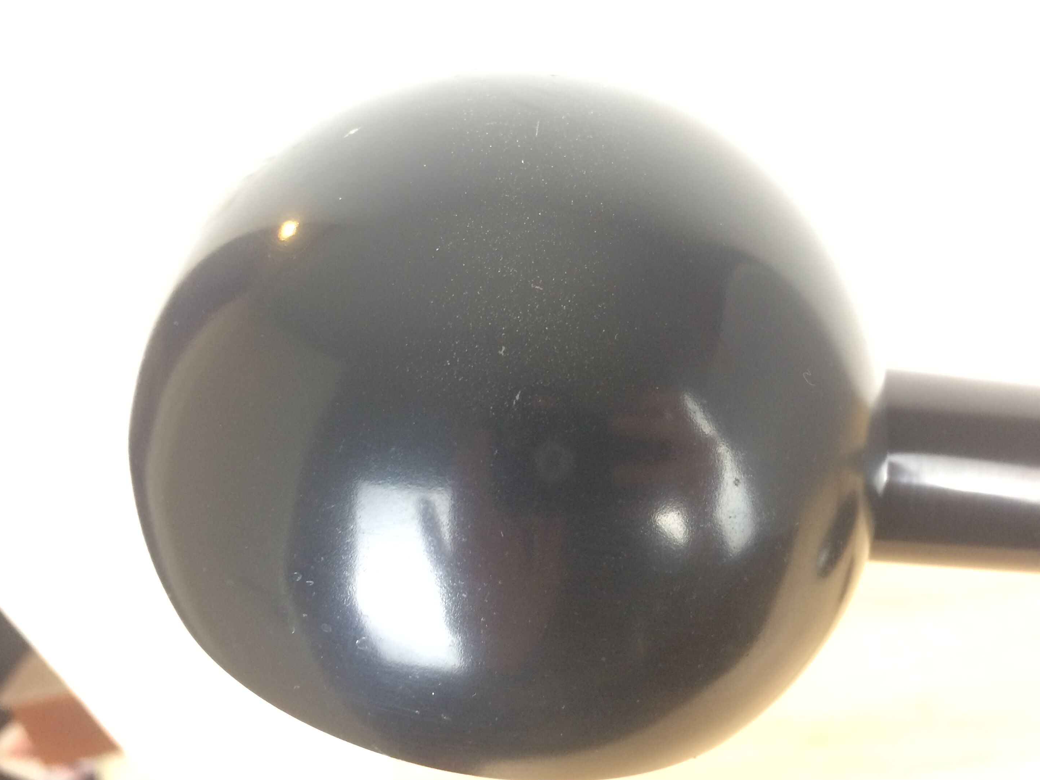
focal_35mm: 33
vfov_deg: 42.9
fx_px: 991
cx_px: 532
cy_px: 370
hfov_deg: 55.3
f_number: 2.2
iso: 200
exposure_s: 1/33
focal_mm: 4.15
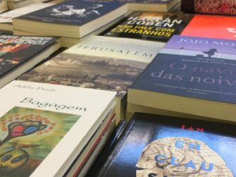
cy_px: 101
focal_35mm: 46
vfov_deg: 31.5
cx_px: 127
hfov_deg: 41.2
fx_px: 314
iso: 32
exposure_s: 1/30
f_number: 2.2
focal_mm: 4.15
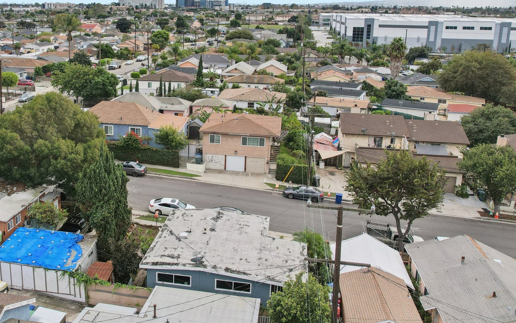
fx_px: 492
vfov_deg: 36.1
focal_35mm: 35
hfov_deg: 54.4
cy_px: 122
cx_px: 179
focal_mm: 8.4
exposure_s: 1/1600
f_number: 2.8
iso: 100
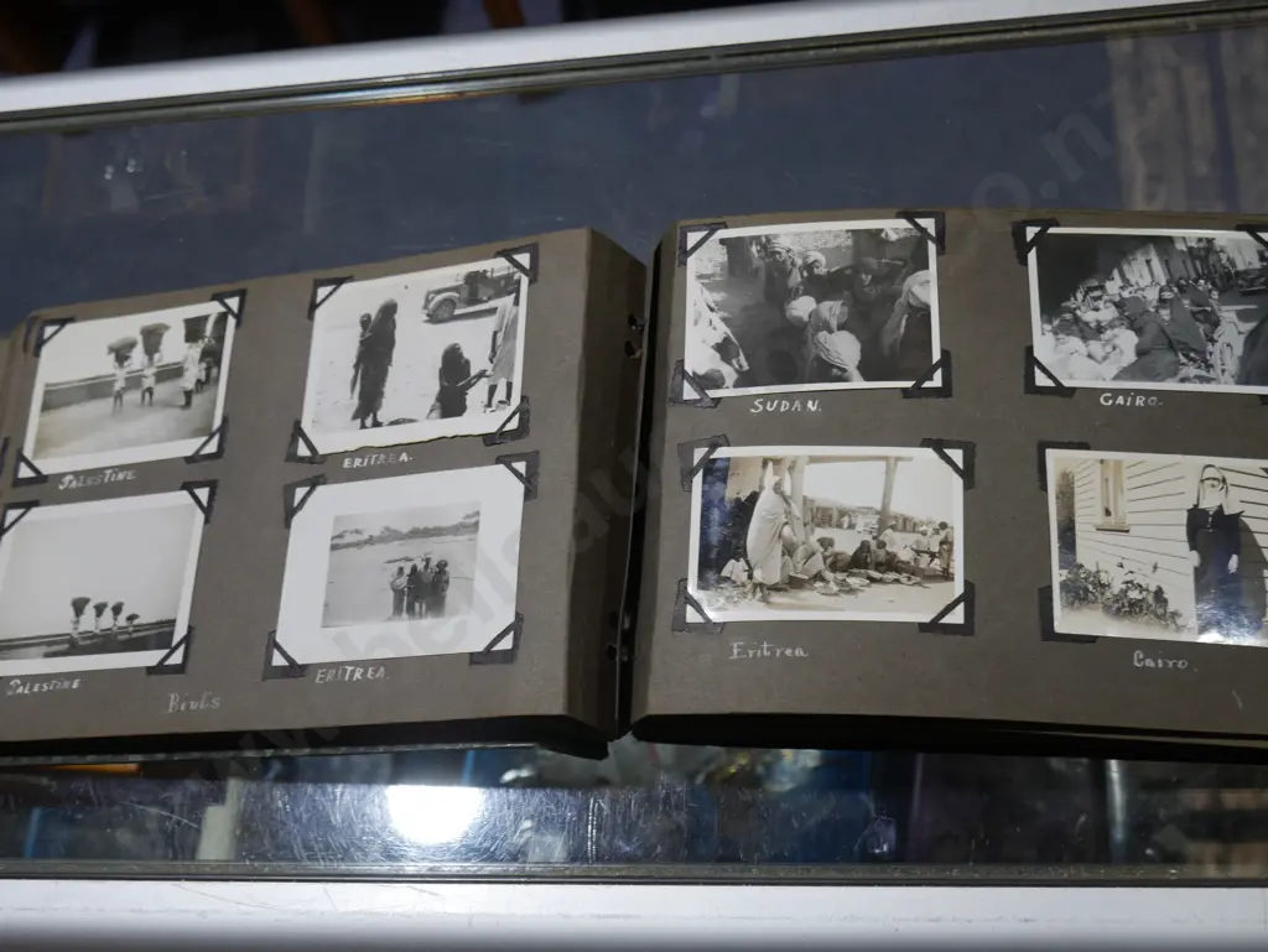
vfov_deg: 34.4
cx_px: 634
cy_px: 476
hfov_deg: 44.8
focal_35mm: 42
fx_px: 1539
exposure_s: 1/80
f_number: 4.6
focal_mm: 21
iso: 200
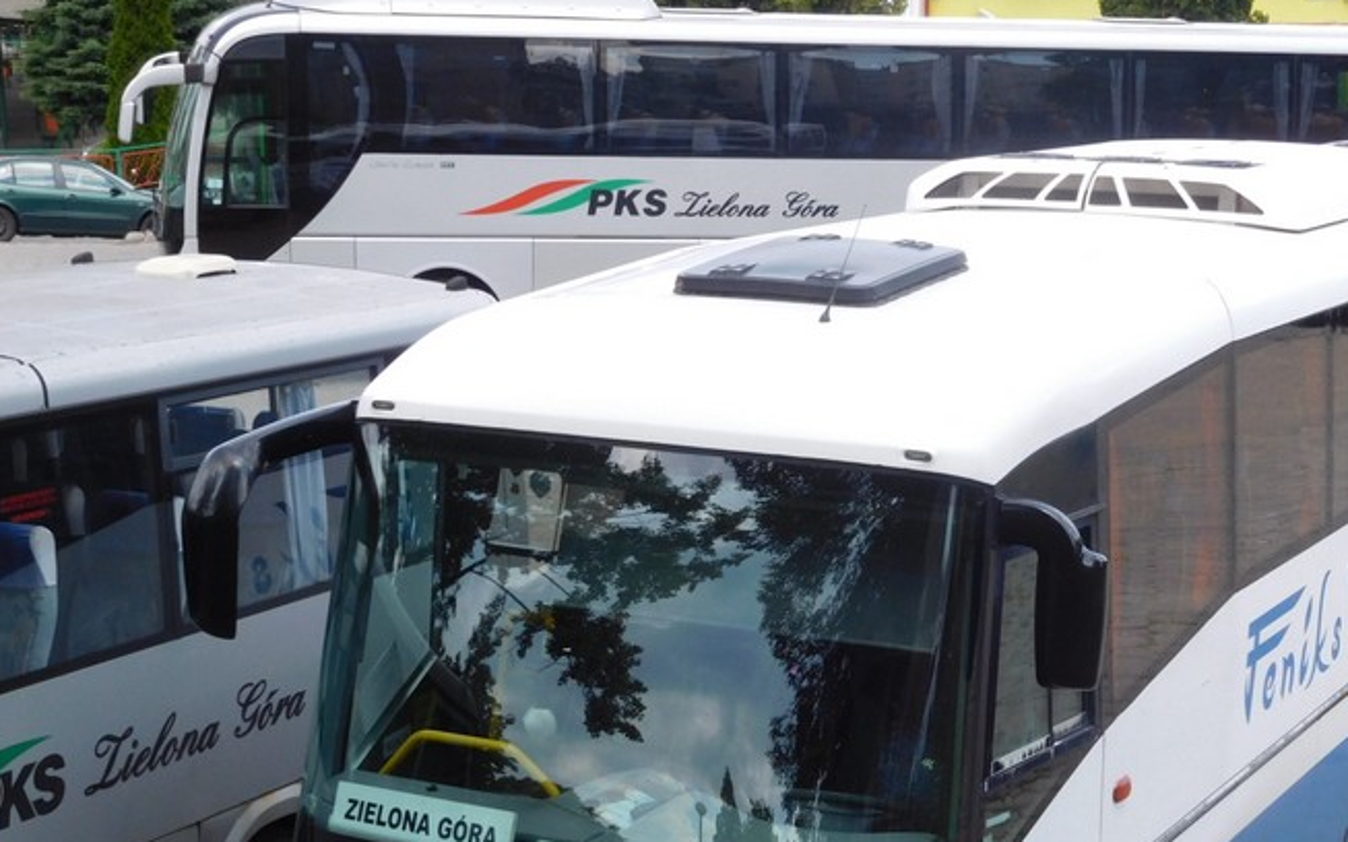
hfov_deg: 28.1
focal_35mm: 73
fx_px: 2682
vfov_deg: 17.7
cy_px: 686
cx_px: 875
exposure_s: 1/320
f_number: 4.1
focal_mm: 8.9
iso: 125
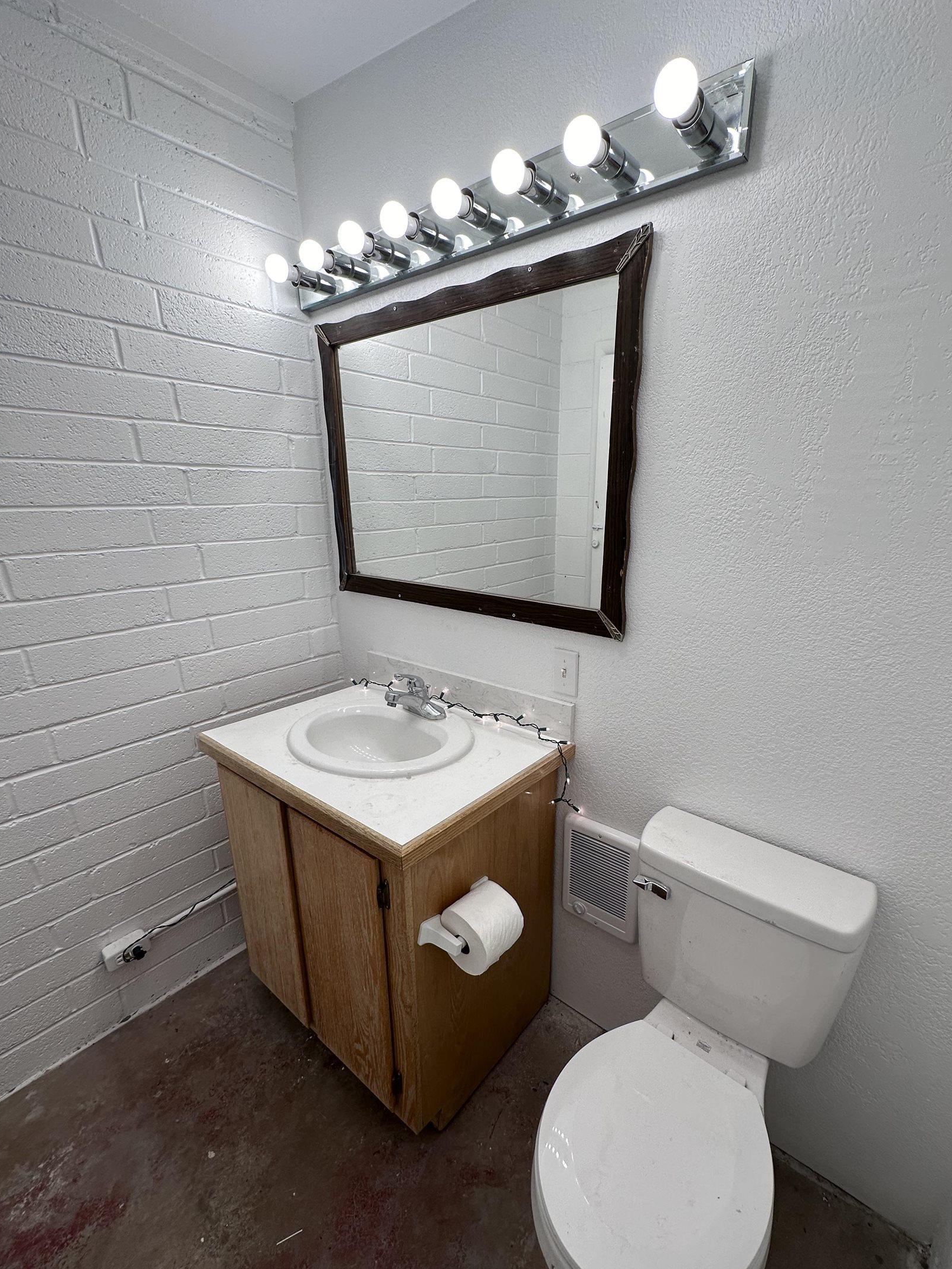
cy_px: 669
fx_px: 550
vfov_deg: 98.1
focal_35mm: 15
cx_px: 502
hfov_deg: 81.7
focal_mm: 2.22
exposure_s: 1/167
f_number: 2.2
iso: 40
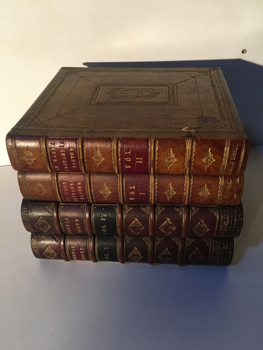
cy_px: 175
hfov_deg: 48.2
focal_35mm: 29
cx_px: 132
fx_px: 294
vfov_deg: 61.7
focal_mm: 4.15
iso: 200
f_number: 2.2
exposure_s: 1/25
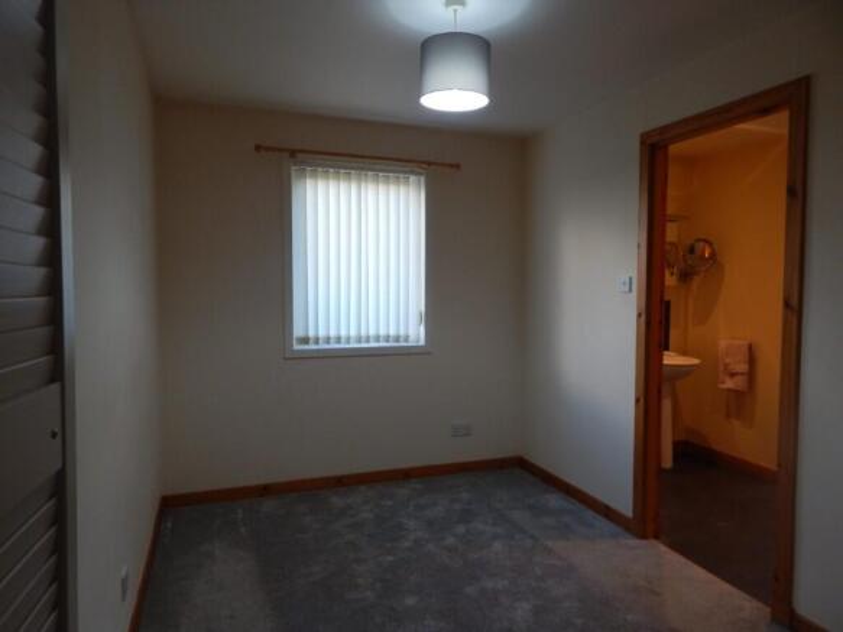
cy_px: 316
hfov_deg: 76.4
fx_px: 536
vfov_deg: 61.1
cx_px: 422
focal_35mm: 22
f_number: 3
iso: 125
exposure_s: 1/30
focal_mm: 4
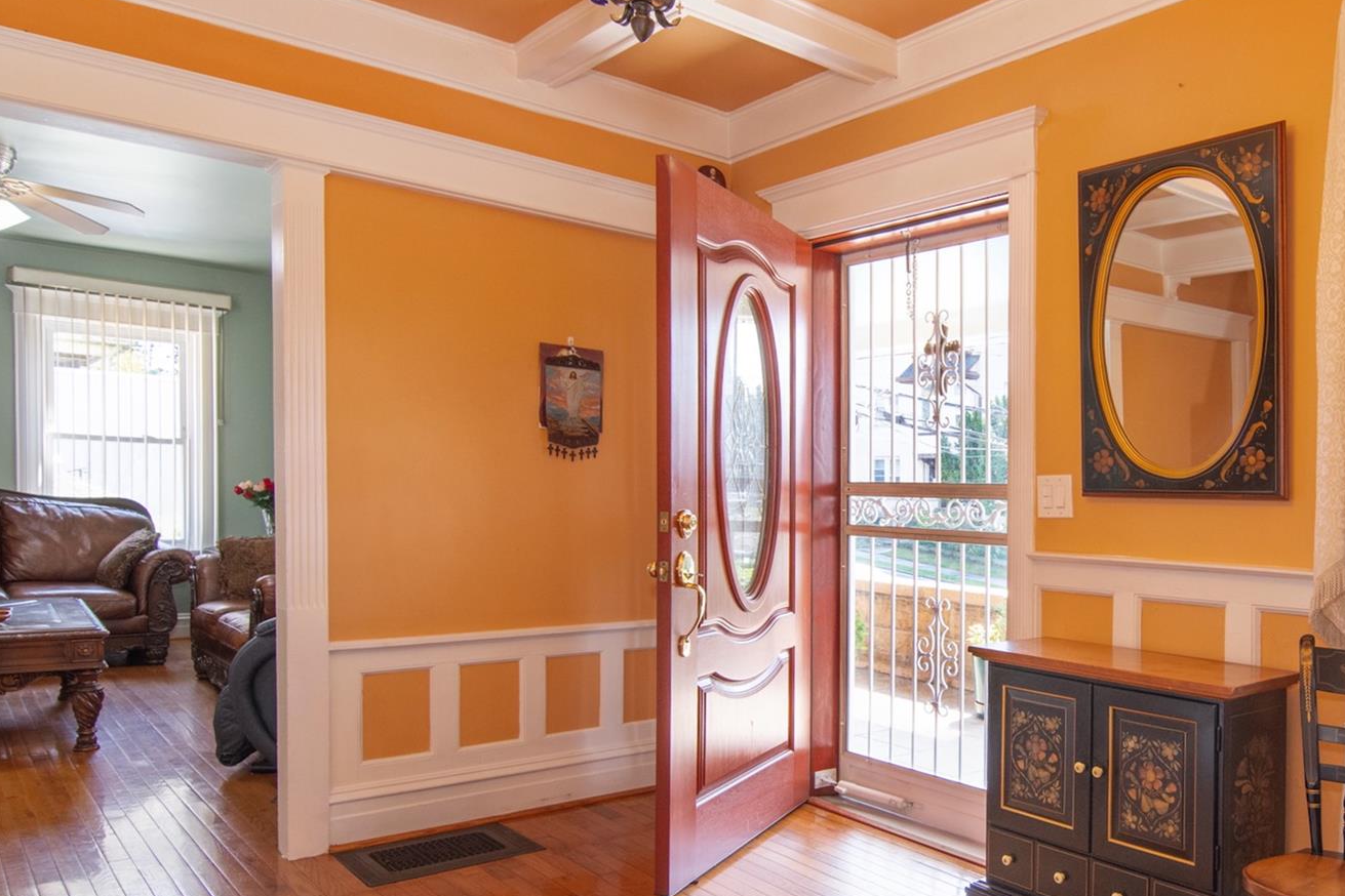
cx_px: 929
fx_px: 963
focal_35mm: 26
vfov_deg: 49.7
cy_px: 528
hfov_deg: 67.3
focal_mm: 11
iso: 800
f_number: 8
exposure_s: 1/60
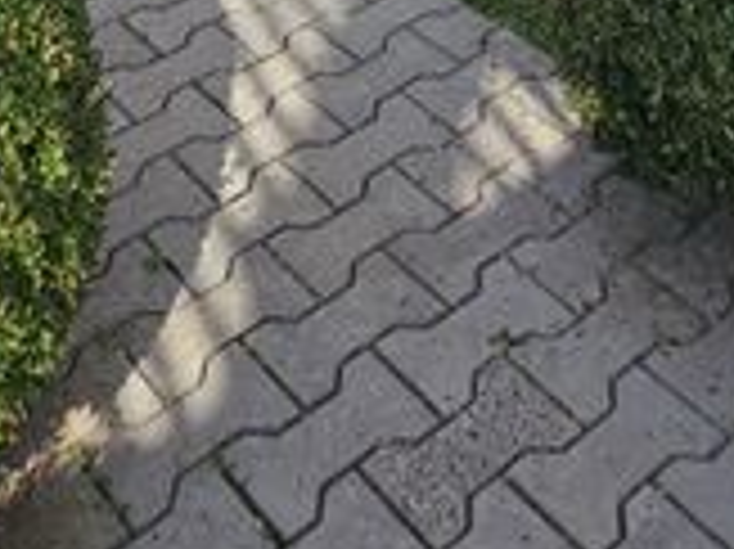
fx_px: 1356
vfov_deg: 15.7
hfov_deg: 30.3
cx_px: 365
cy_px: -666
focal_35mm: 64
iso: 50
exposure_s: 1/4043
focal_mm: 2.2
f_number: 2.2
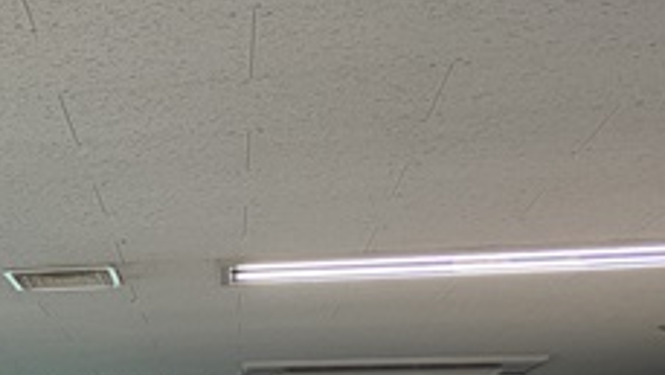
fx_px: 1394
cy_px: 439
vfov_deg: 14.8
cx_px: -148
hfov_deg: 24.2
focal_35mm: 79
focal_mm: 4.25
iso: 160
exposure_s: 1/60
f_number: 1.8
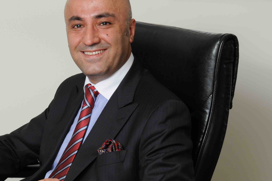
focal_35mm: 132
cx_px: 66
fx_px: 996
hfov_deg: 15.5
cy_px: 118
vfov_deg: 10.4
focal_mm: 52
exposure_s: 1/60
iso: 320
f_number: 11
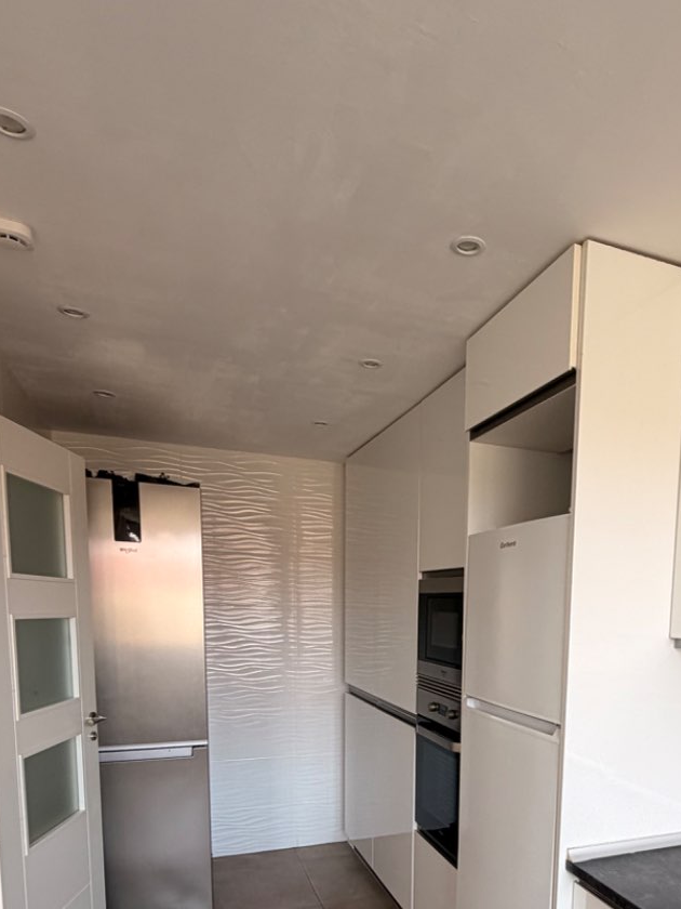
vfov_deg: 64.5
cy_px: 699
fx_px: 656
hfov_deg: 53.6
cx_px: 464
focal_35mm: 25
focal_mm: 2.22
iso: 100
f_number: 2.2
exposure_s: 1/121
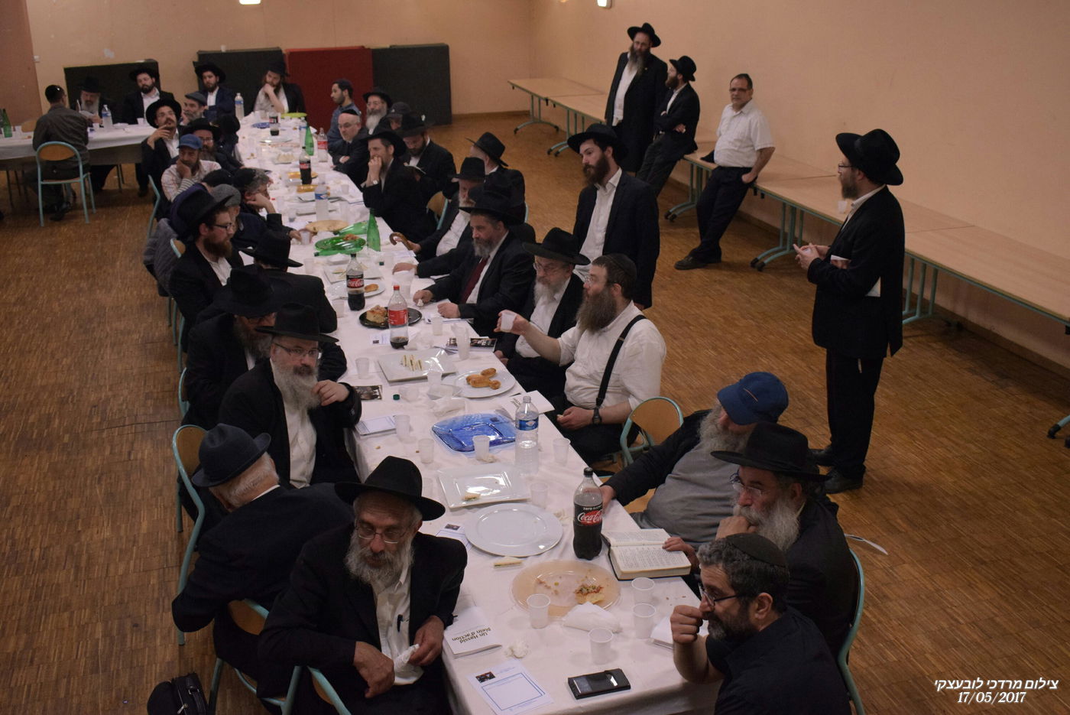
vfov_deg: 36.9
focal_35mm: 36
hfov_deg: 53.1
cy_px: 358
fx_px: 1071
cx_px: 535
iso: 2800
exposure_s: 1/160
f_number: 5.6
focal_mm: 24
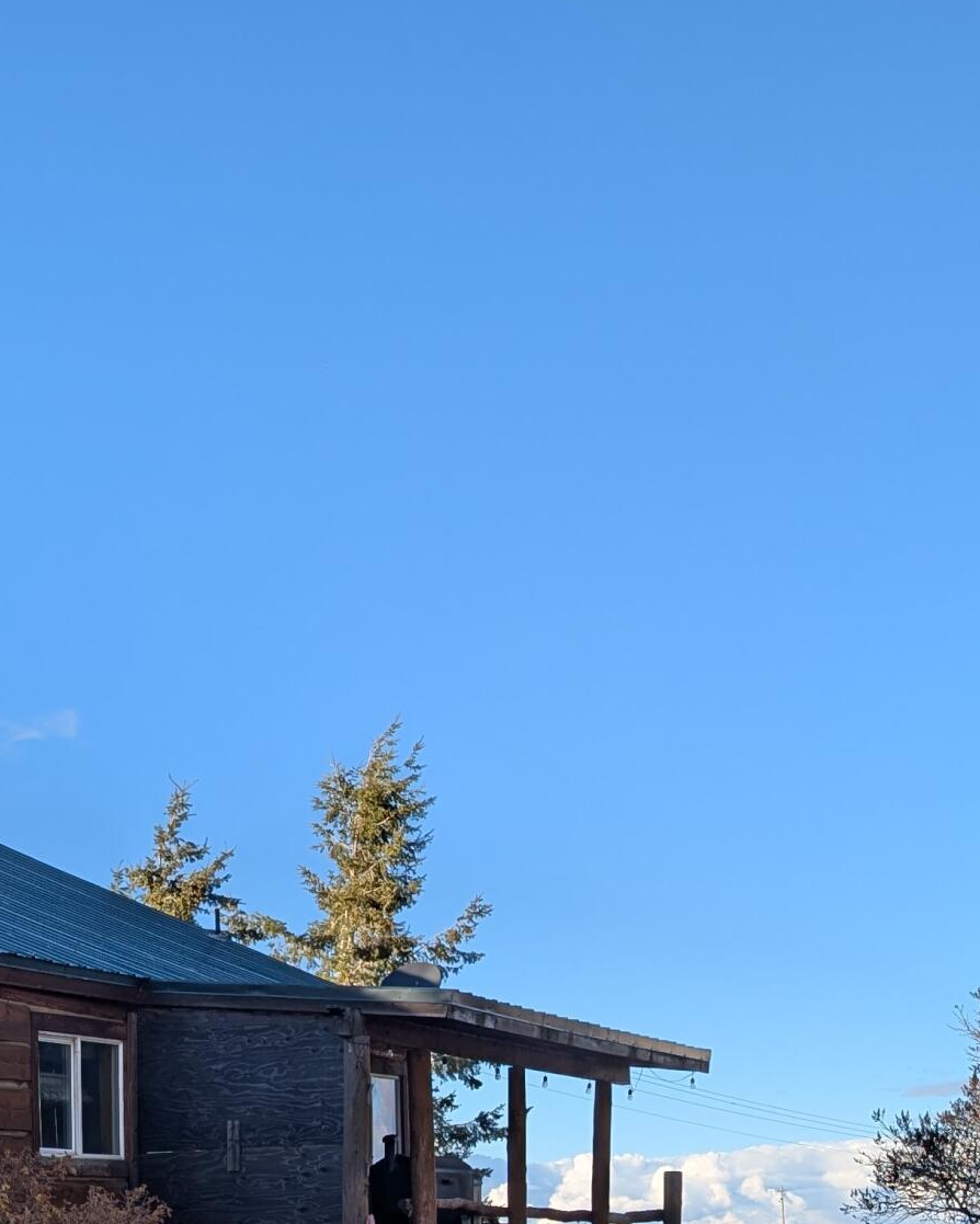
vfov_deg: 28.6
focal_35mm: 63
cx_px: -105
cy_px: 1153
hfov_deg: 22.8
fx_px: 2283
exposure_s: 1/595
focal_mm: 6.9
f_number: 1.68
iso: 19
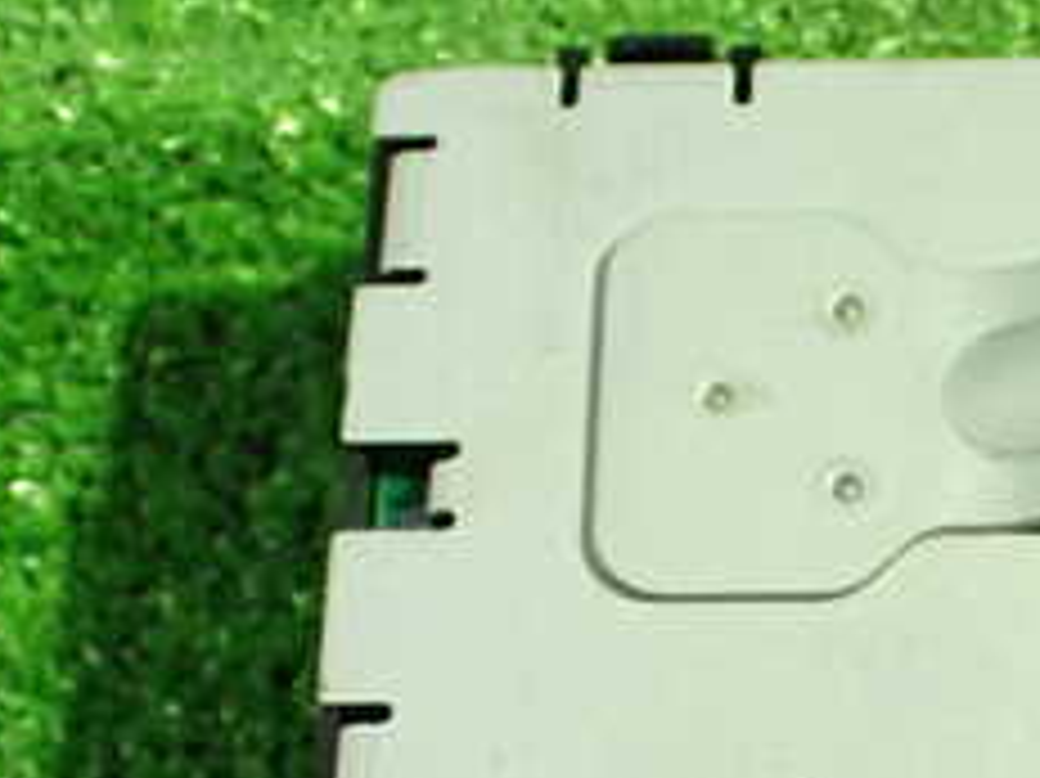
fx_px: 2492
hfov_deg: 23.0
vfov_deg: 17.5
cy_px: 711
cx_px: 923
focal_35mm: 83
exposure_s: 1/30
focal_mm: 5.79
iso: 1000
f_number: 2.4
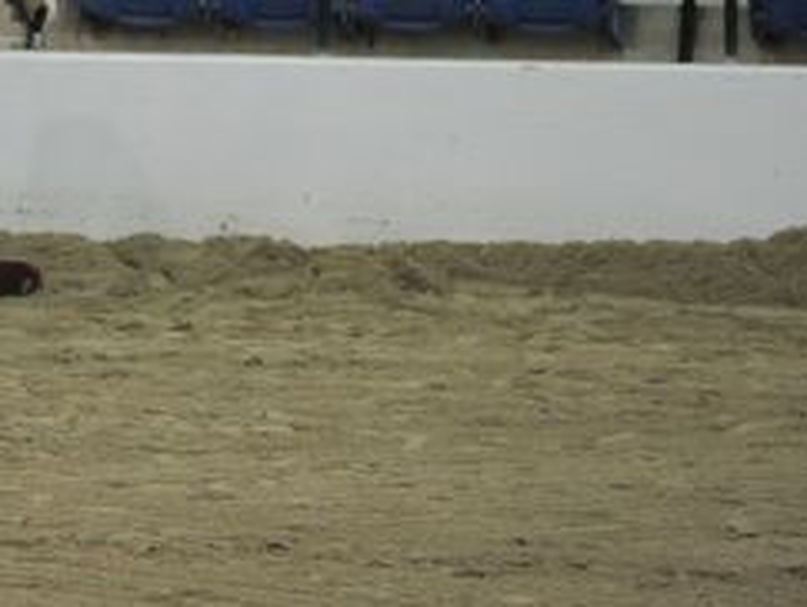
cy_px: 123
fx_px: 11855
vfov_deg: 2.9
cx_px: -133
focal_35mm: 508
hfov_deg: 3.9
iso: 6400
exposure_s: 1/500
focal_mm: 200
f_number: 2.8
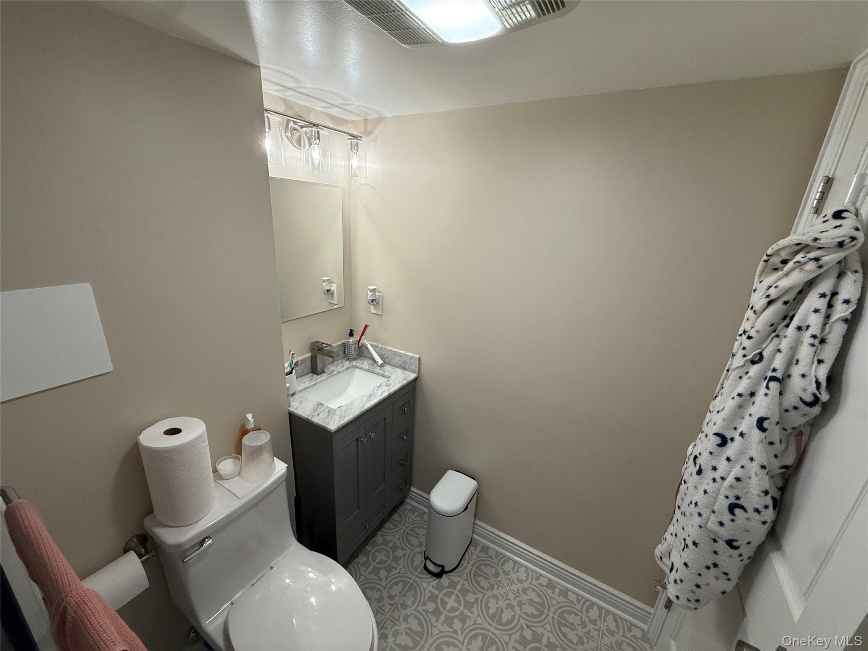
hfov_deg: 102.1
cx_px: 434
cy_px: 326
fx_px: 351
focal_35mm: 14
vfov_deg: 85.7
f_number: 2.2
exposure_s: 1/120
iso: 320
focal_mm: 2.22
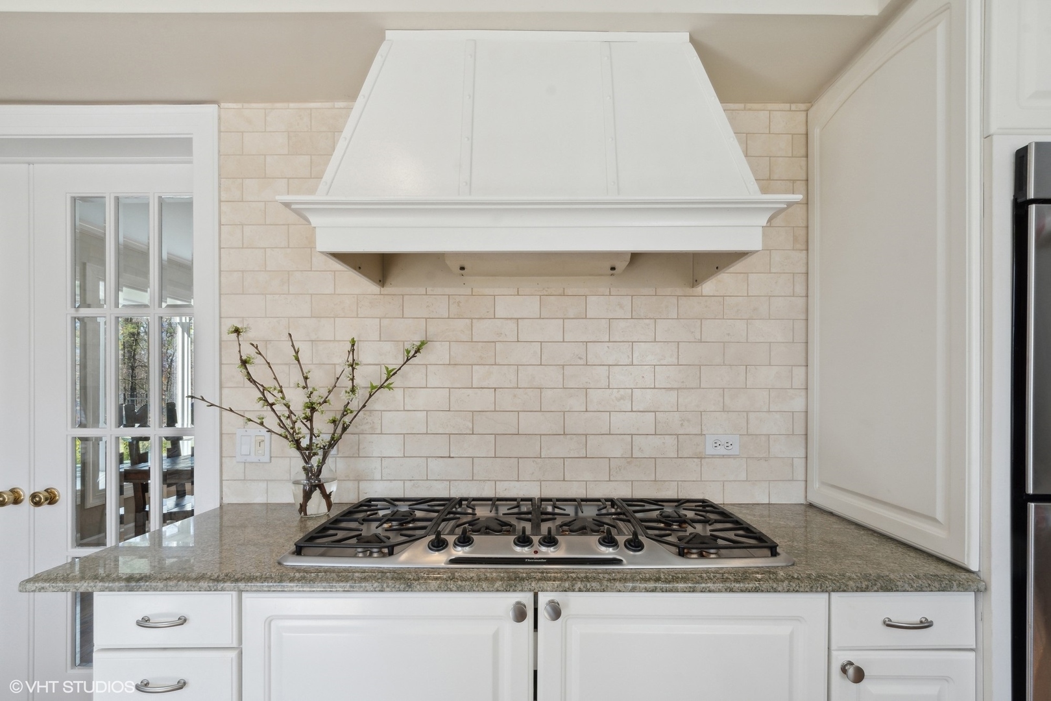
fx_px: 438
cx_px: 526
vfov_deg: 77.3
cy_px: 350
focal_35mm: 15
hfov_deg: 100.4
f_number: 11
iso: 200
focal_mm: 10
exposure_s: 1/15
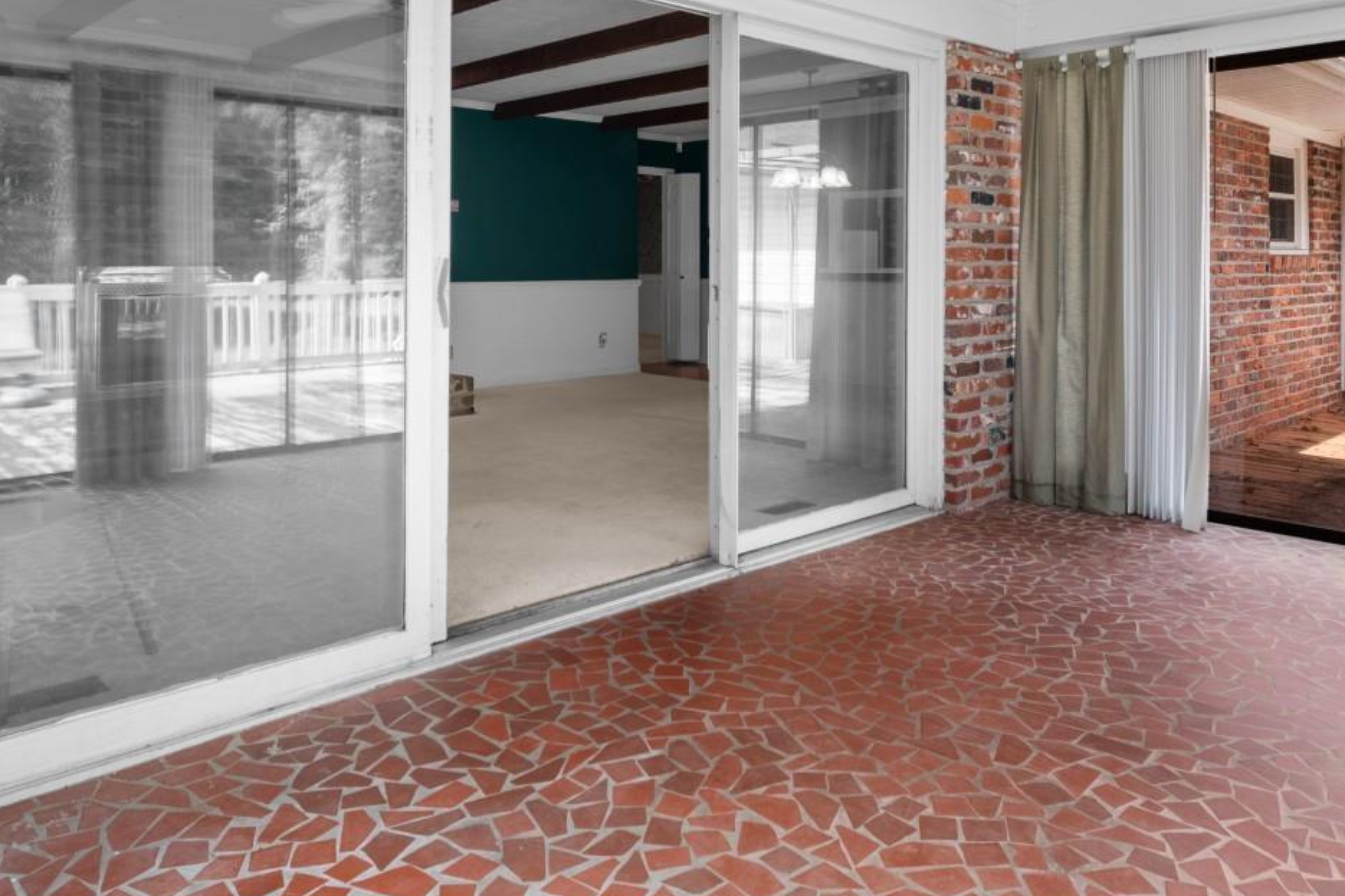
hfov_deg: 69.4
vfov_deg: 48.2
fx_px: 971
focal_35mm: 26
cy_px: 257
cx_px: 692
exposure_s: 1/8
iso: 100
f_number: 4.5
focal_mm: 10
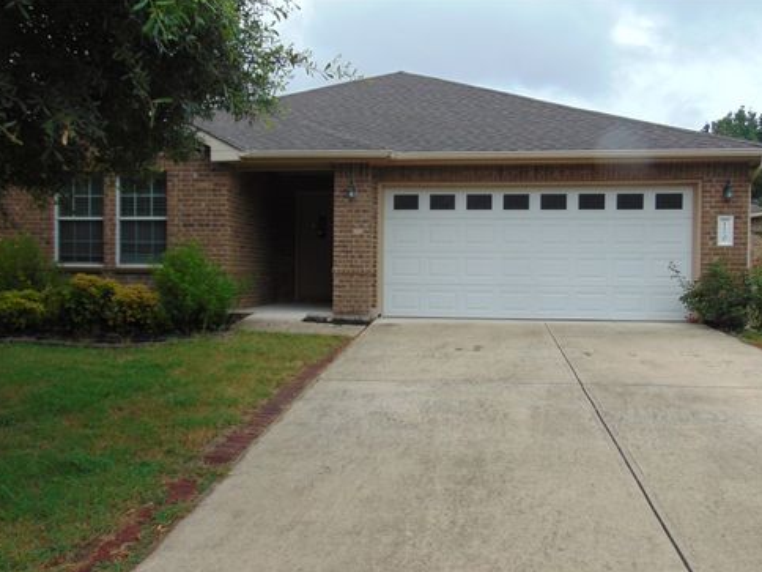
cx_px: 383
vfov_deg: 45.4
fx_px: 682
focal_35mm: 31
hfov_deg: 58.4
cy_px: 291
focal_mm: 5.4
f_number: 3.1
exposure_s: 1/1000
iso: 80
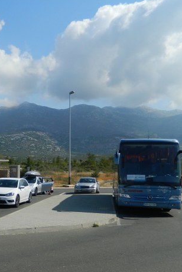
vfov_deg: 43.4
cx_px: 11
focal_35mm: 45
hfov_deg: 28.5
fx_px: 341
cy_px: 160
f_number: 8.7
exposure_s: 1/250
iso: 80
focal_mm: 4.5
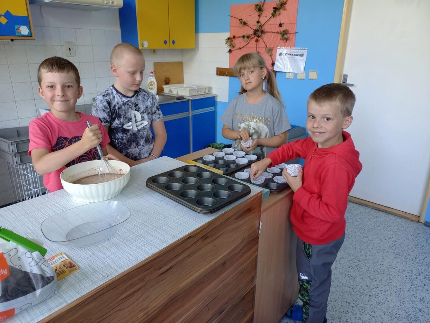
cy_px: 162
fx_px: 311
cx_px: 215
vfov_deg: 54.9
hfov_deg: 69.4
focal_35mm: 25
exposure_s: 1/50
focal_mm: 4.65
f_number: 1.8
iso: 250
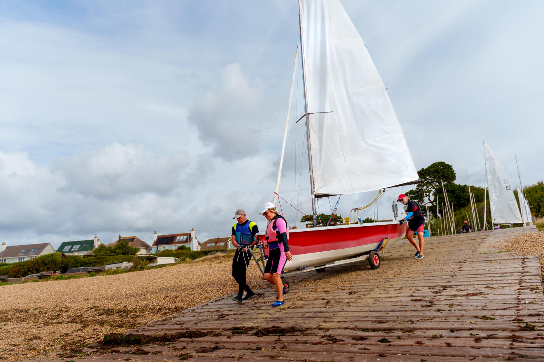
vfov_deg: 46.4
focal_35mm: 28
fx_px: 423
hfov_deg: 65.5
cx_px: 272
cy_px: 181
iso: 200
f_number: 4.5
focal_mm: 28
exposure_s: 1/640
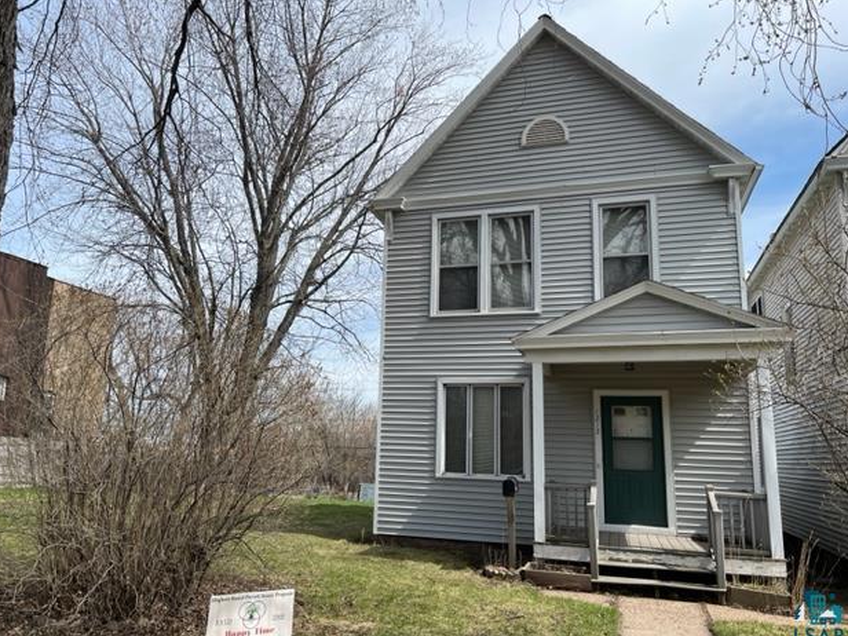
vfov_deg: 51.3
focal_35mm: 27
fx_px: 661
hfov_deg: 65.3
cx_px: 412
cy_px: 329
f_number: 1.6
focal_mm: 4.2
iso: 32
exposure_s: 1/2747
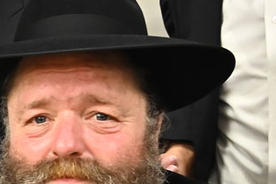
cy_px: 154
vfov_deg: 11.4
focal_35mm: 120
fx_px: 920
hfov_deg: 14.0
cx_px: -295
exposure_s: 1/200
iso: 3200
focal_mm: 27
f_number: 5
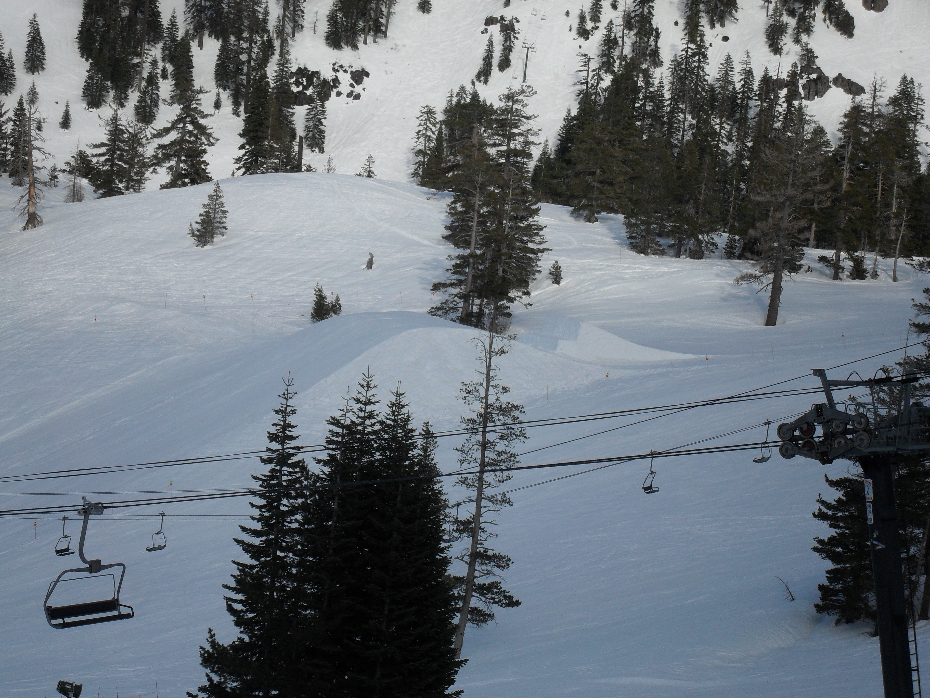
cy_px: 349
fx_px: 2821
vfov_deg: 14.1
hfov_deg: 18.7
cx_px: 465
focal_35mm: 105
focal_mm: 18.6
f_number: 5.2
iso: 100
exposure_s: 1/500
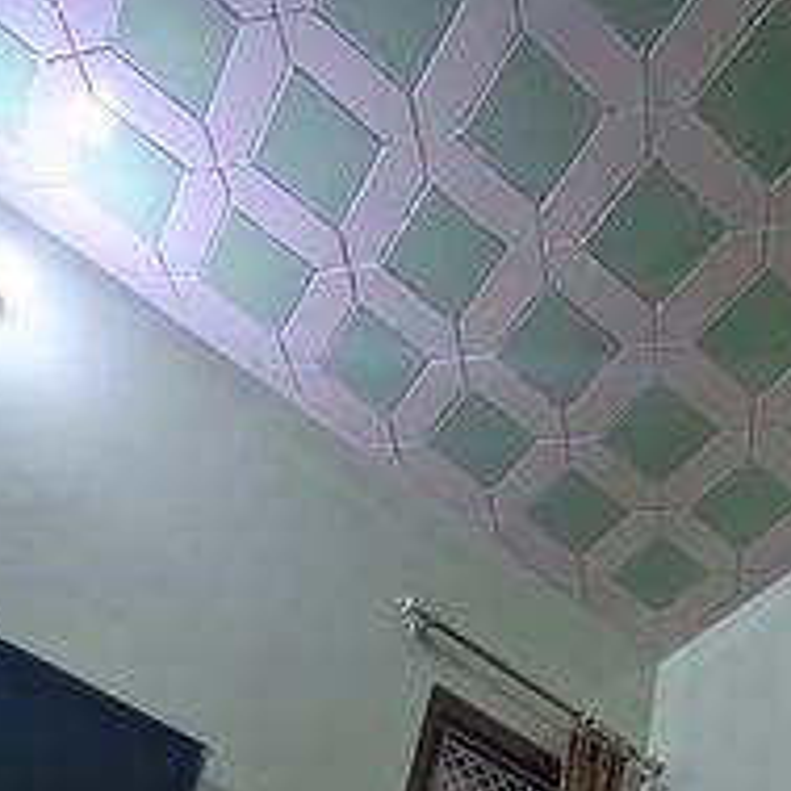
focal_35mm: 45
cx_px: 419
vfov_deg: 32.2
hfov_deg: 37.5
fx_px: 1163
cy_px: 908
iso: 150
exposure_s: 1/25
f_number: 2.2
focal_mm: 2.35
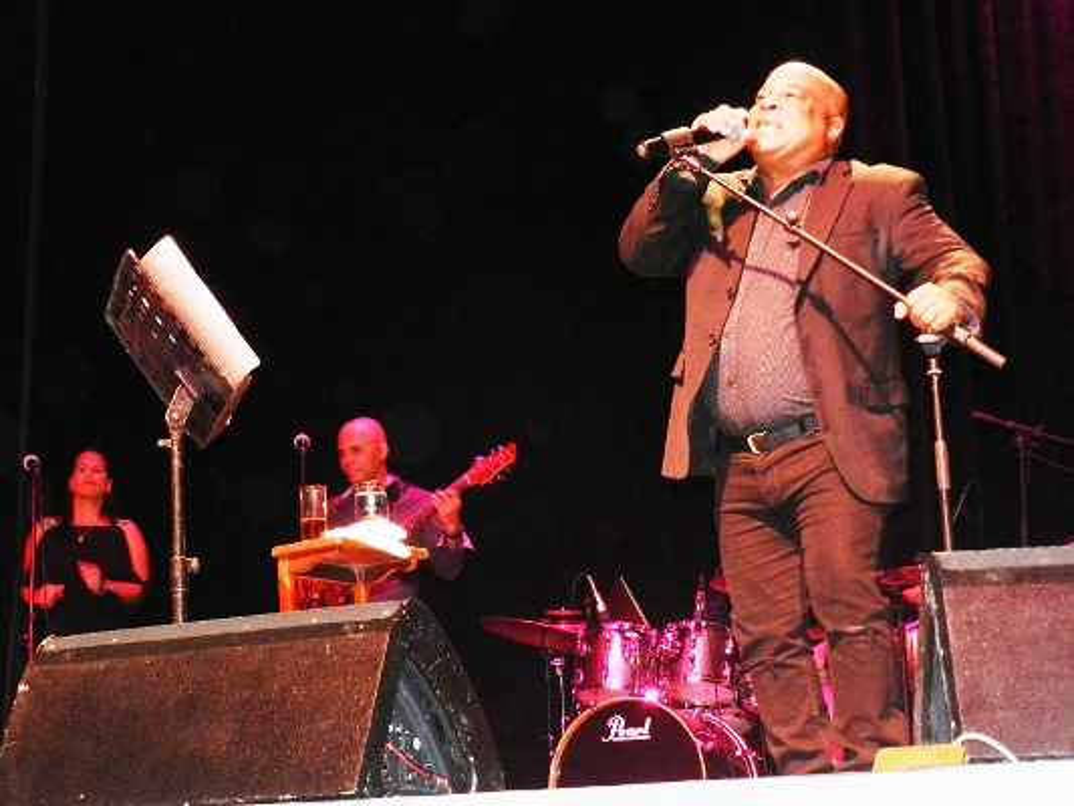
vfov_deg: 19.4
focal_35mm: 76
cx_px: 537
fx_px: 2359
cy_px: 403
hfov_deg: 25.7
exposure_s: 1/30
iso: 800
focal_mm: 13.5
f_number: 4.8
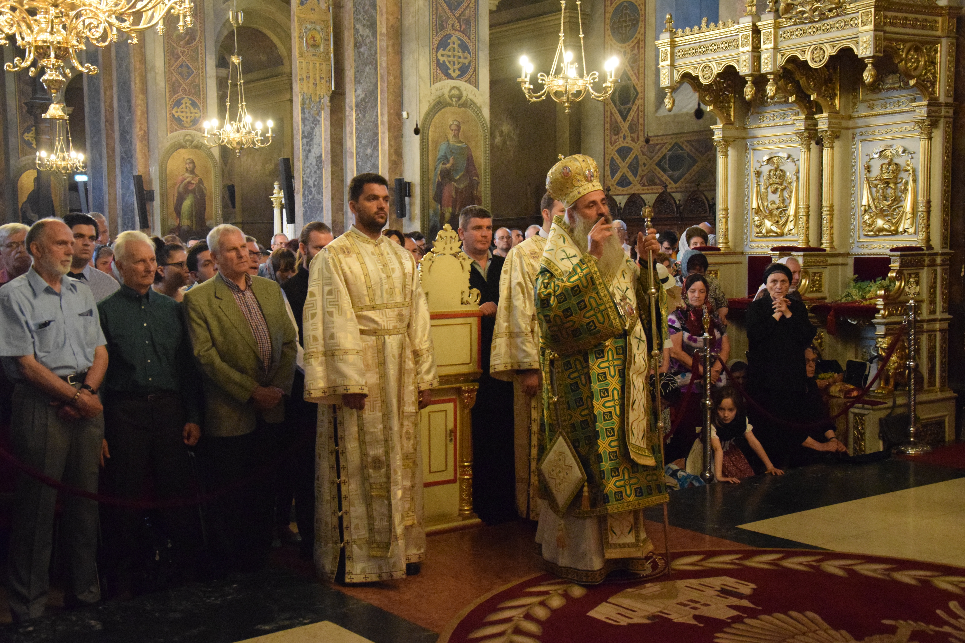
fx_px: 1206
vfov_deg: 29.9
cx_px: 482
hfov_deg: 43.6
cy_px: 322
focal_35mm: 45
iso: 6400
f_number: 4.2
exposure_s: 1/50
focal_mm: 30
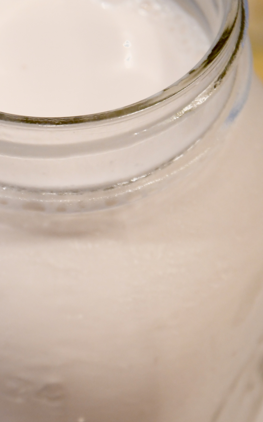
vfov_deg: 10.8
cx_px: -8
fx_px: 2225
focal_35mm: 194
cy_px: 231
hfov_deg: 6.7
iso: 560
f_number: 3.8
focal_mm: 52
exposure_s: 1/80
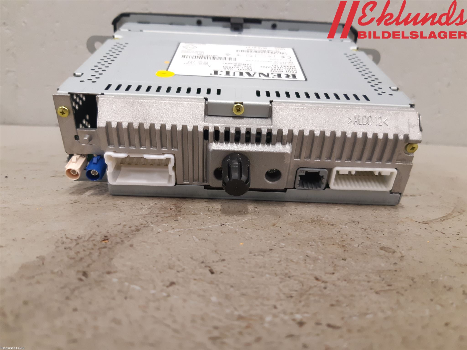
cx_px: 234
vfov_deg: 53.1
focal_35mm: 26
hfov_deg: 67.3
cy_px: 175
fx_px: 351
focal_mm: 3.93
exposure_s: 1/50
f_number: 1.7
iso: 200
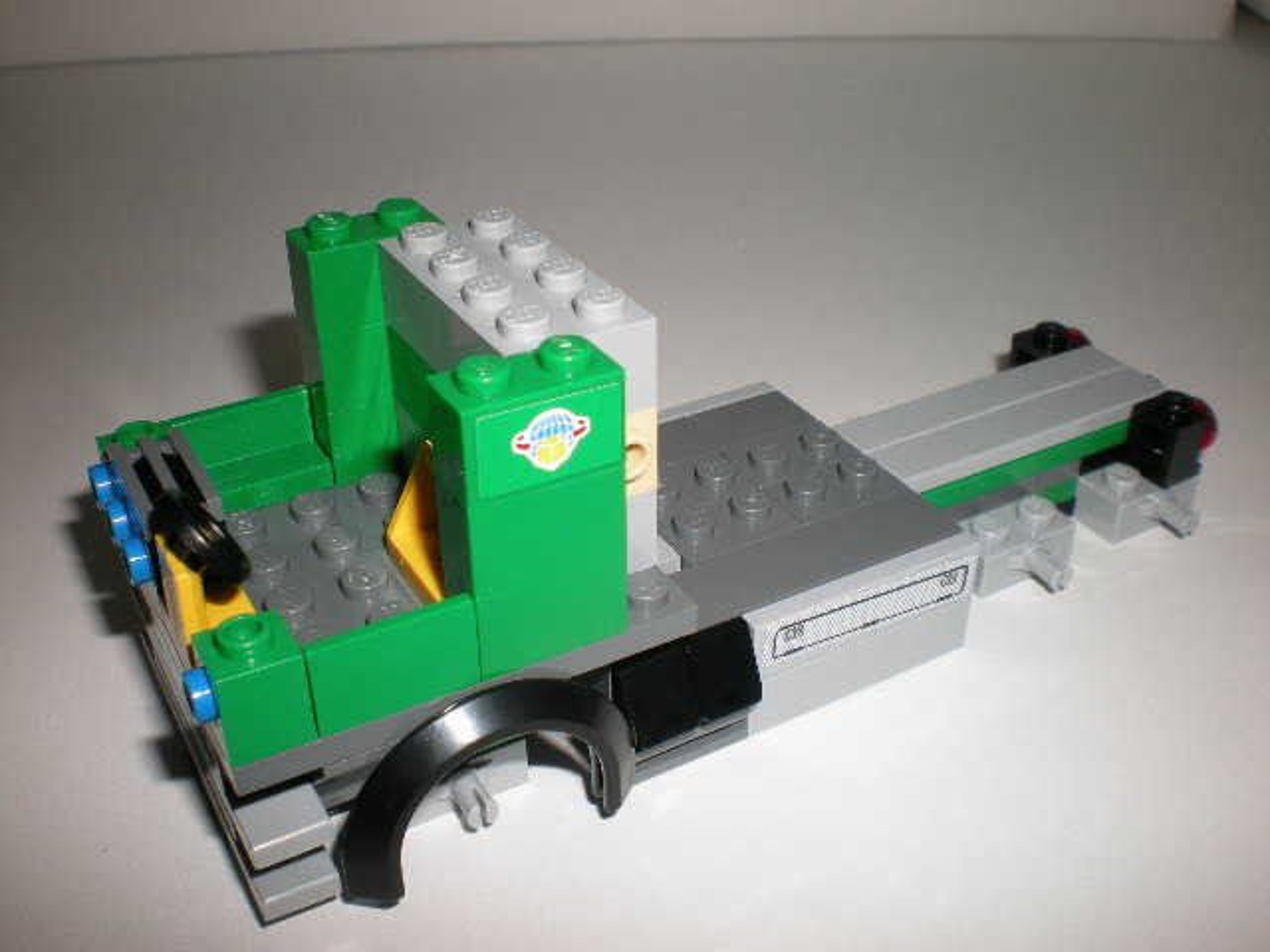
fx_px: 1394
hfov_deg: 49.0
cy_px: 476
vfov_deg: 37.7
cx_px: 635
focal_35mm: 38
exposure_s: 1/60
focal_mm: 6.3
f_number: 4.6
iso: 64
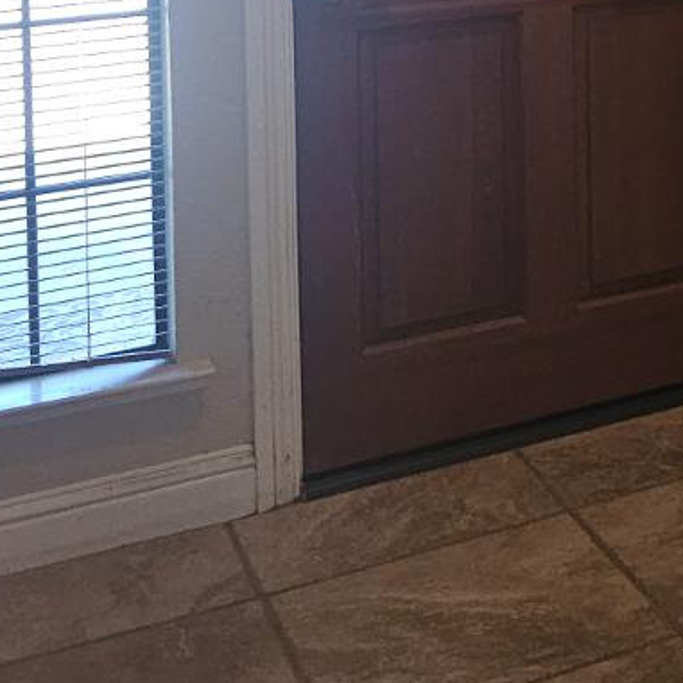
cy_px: -250
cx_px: 1122
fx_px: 1786
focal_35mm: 80
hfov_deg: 18.3
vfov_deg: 19.6
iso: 100
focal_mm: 6.3
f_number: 1.7
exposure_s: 1/40
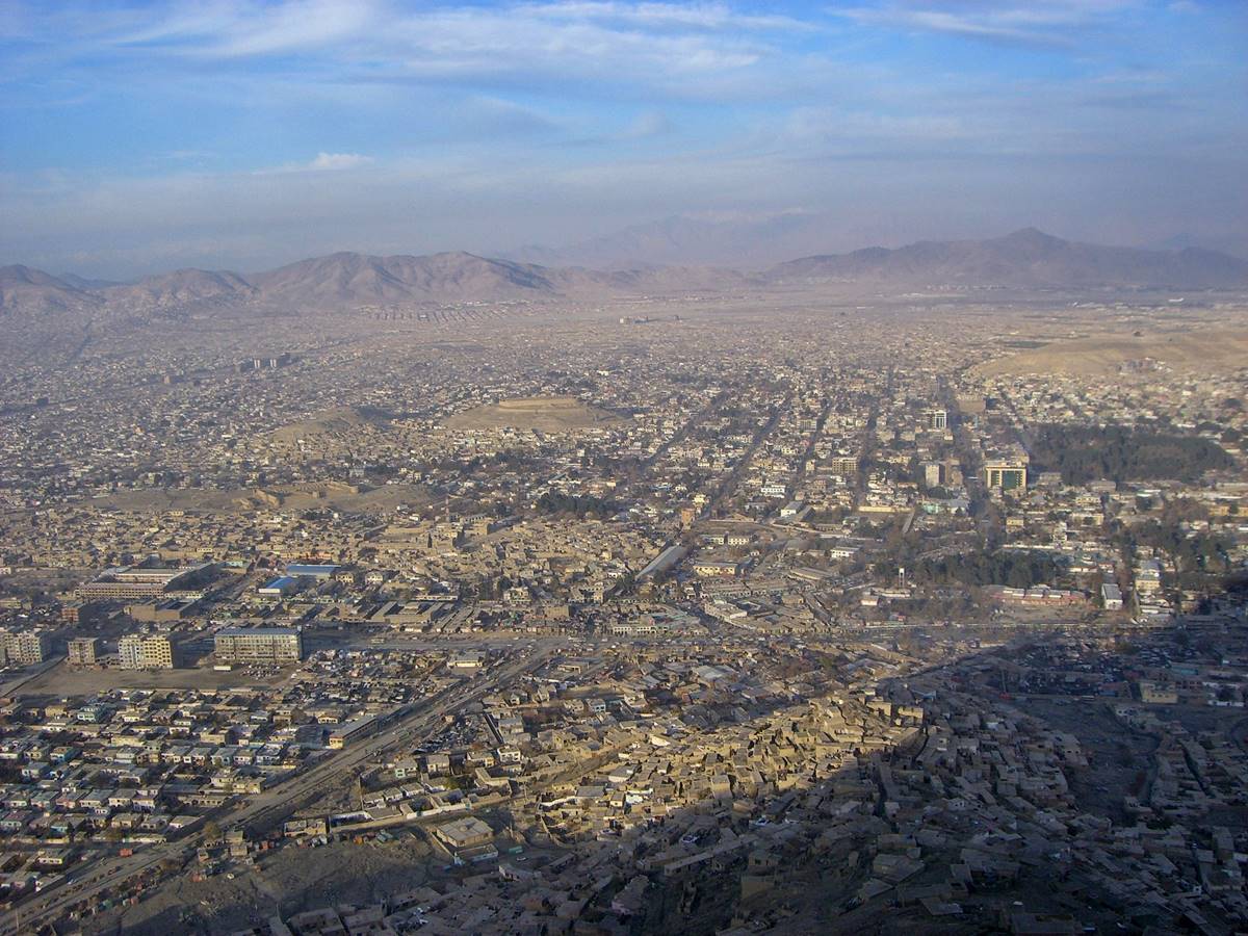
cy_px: 468
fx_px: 1370
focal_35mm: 38
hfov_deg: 49.0
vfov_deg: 37.7
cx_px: 624
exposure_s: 1/400
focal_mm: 6.2
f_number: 4.3
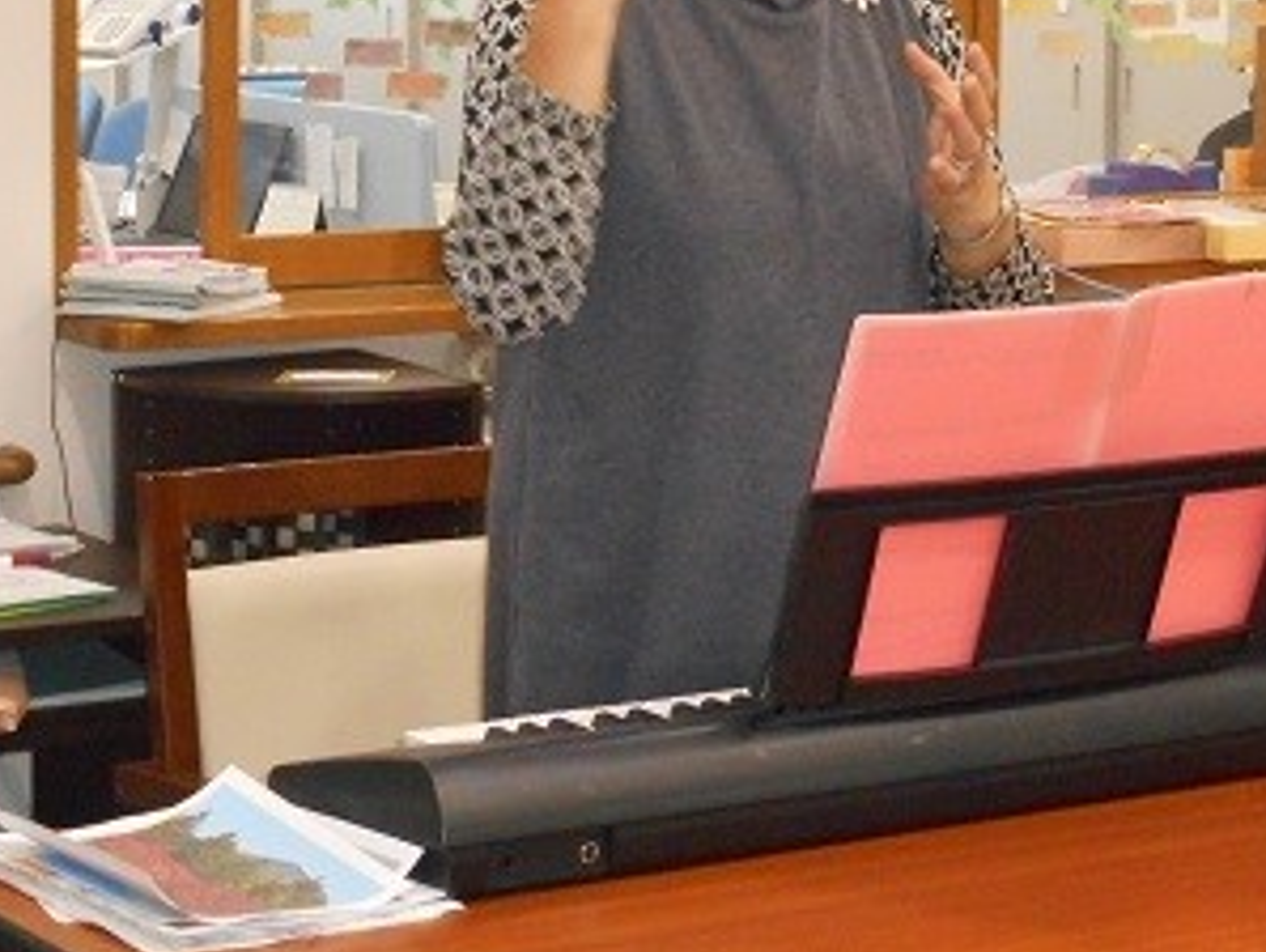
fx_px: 4246
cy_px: 151
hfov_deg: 16.9
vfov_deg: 12.7
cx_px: 769
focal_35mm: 116
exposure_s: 1/60
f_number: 5.3
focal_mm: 12
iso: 900
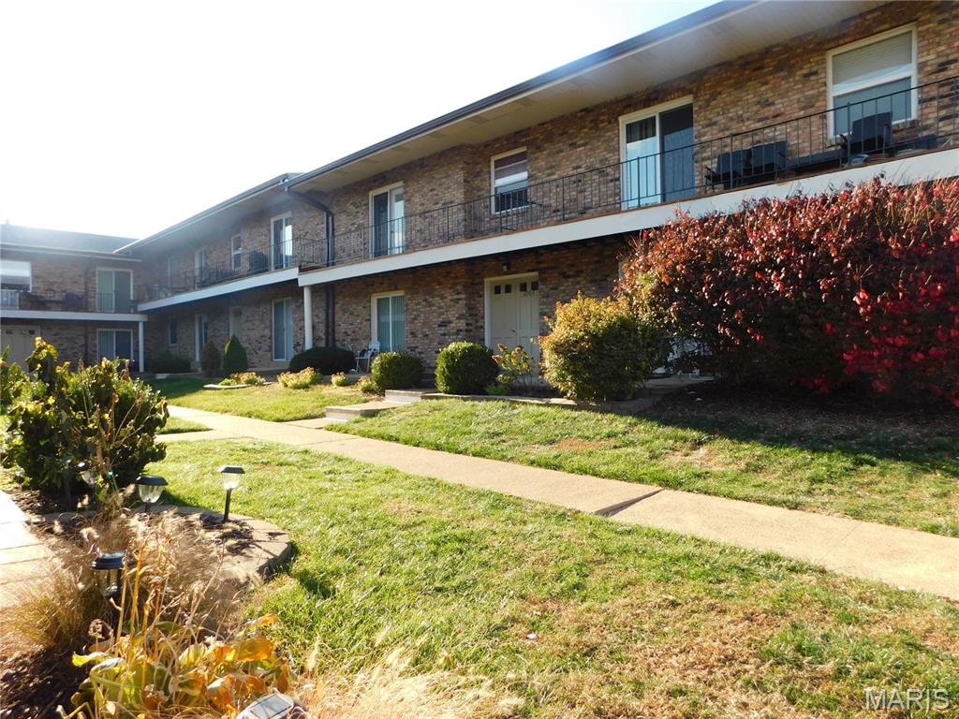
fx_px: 637
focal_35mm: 23
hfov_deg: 73.9
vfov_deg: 58.9
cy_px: 360
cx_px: 480
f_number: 3
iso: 125
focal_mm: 4
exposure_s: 1/400
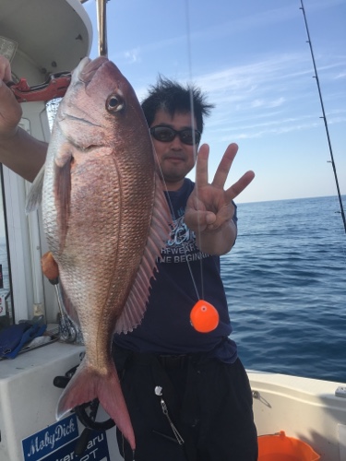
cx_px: 173
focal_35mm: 29
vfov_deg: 61.7
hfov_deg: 48.2
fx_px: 386
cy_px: 230
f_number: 2.2
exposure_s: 1/916
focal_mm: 4.15
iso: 25
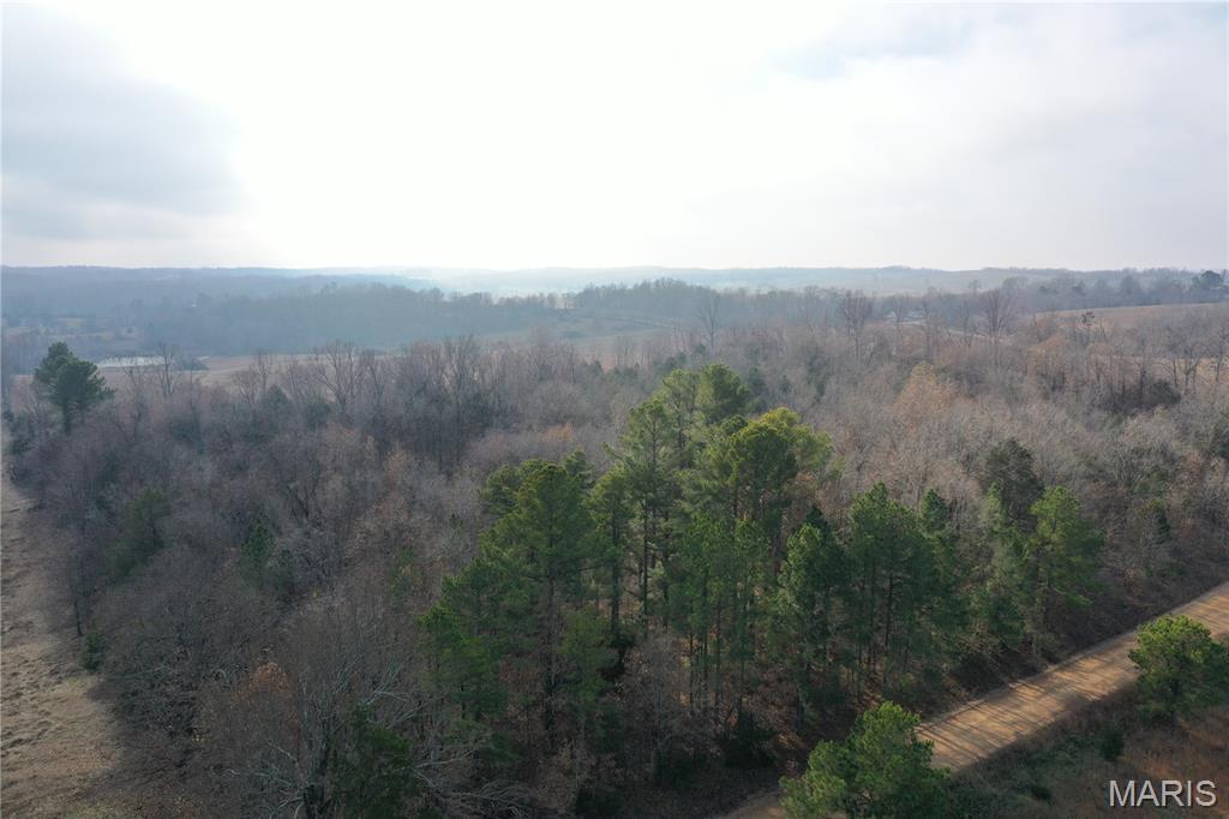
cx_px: 614
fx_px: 956
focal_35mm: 28
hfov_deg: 65.5
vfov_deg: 46.4
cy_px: 410
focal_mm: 10.26
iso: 100
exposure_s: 1/500
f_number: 5.6
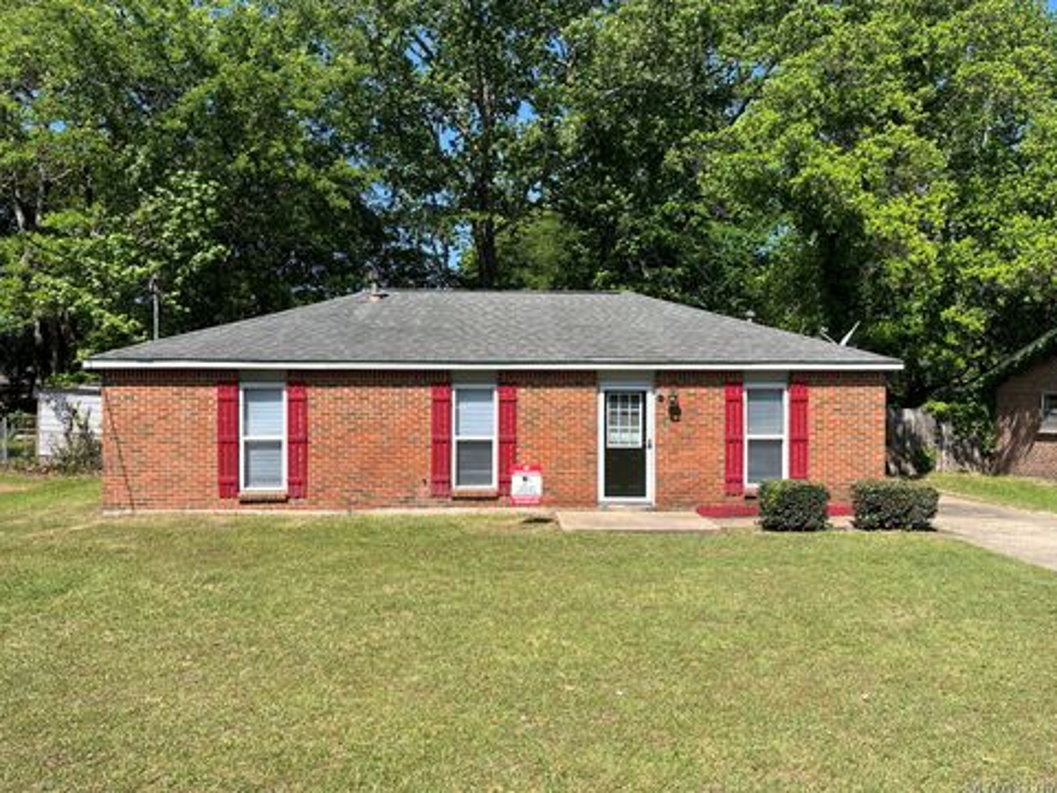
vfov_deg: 51.4
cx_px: 545
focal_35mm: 27
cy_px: 399
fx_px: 825
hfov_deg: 65.3
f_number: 1.6
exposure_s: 1/2410
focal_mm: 5.1
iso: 50
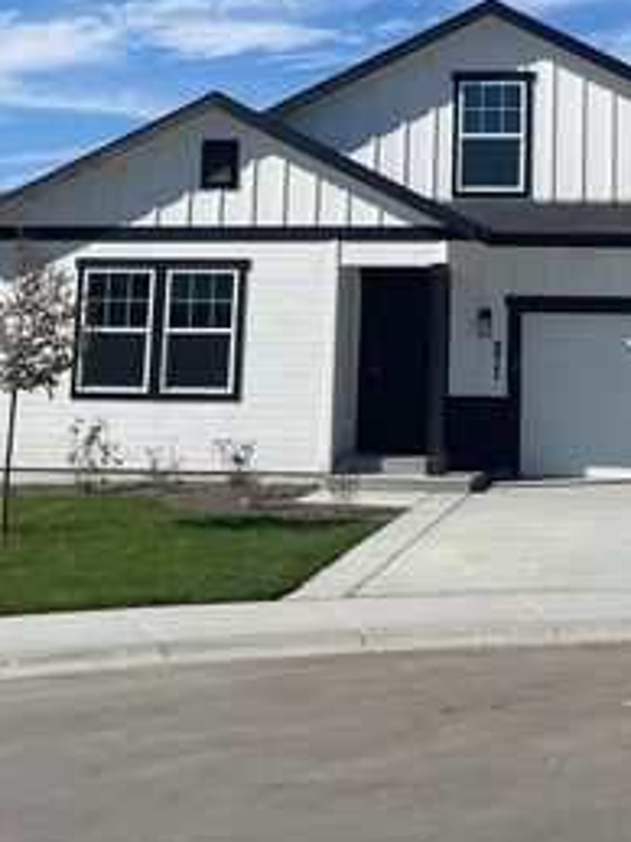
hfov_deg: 21.6
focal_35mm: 67
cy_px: 125
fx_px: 1630
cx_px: 524
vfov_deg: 28.1
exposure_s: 1/5814
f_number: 1.6
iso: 32
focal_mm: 4.2
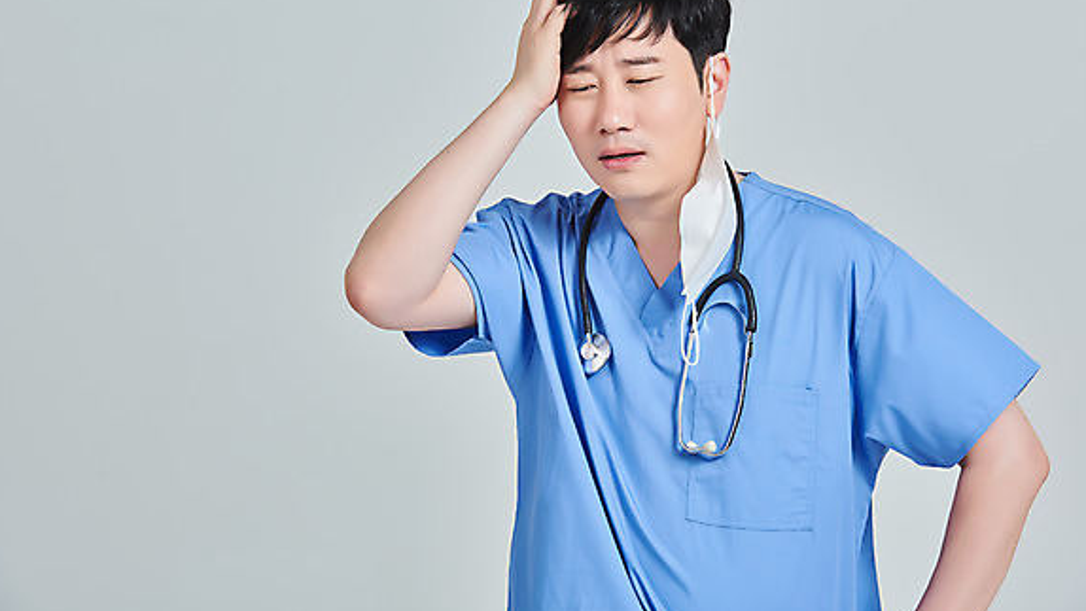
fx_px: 4723
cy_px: 244
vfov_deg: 7.4
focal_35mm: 164
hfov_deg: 13.1
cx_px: 555
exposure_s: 1/125
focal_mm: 150
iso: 100
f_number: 14
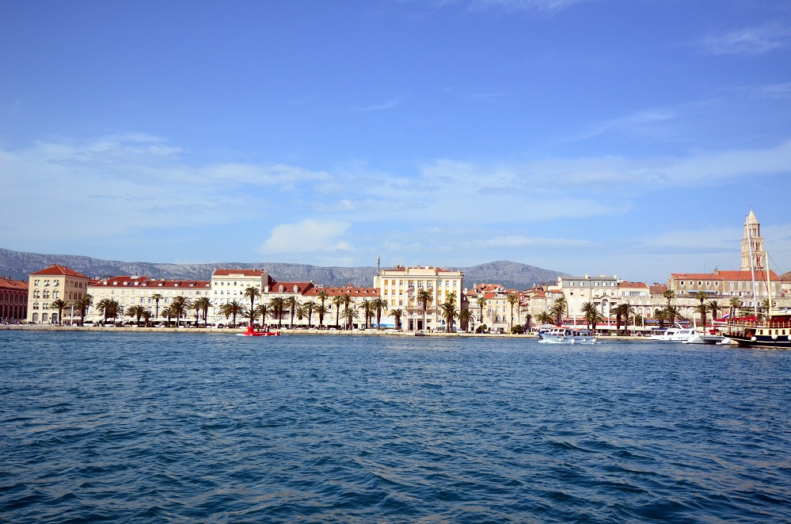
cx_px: 396
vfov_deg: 43.4
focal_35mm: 30
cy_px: 262
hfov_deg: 62.0
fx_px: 658
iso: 720
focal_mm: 20
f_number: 4.5
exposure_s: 1/8000
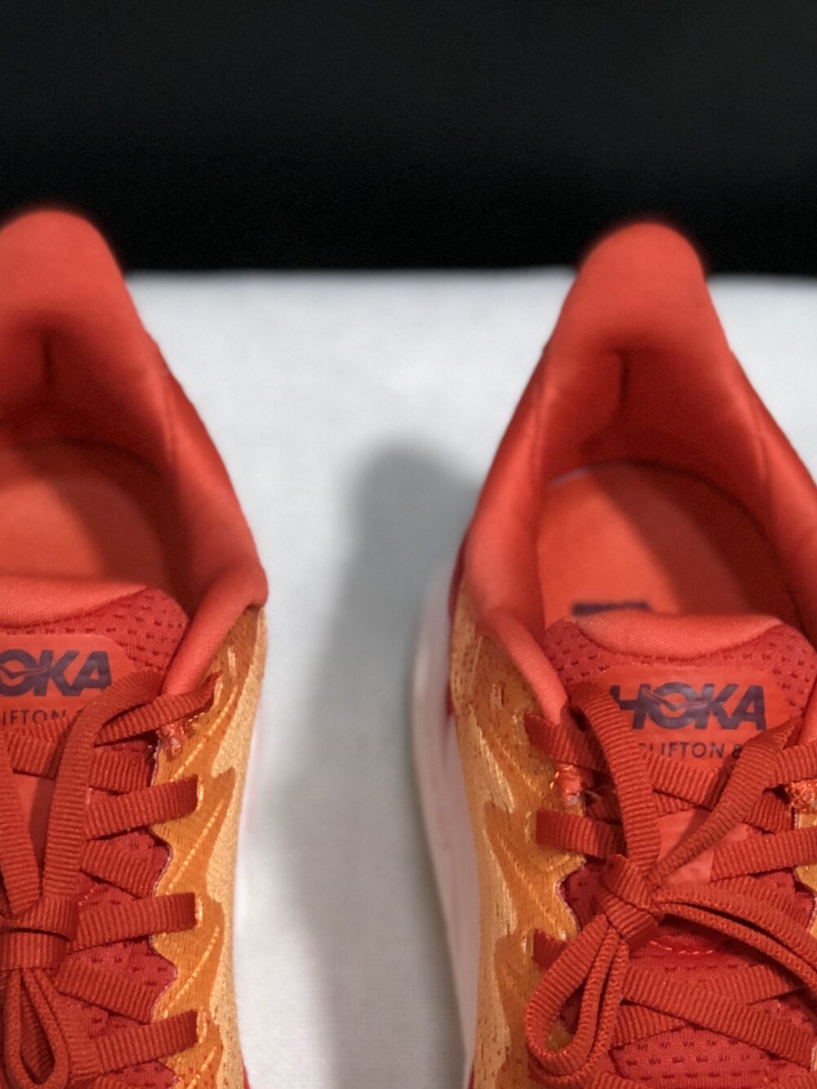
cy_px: 852
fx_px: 3431
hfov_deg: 13.6
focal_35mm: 109
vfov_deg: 17.9
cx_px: 365
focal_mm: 6.6
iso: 125
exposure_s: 1/30
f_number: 2.8
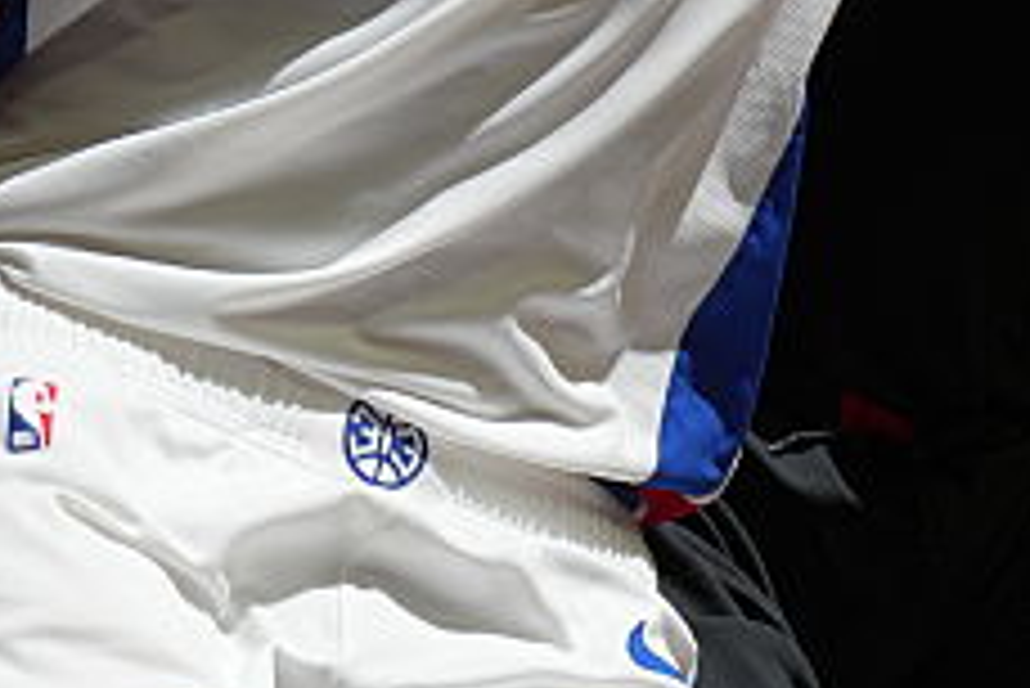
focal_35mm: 501
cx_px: 1201
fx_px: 14343
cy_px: -416
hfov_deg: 4.1
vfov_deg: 2.7
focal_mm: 112
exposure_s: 1/400
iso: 400
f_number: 7.1
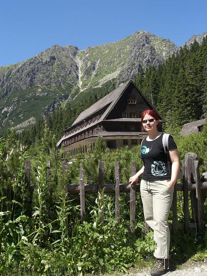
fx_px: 303
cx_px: 104
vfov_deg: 49.0
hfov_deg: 37.7
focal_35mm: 38
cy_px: 138
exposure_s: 1/400
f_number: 4.4
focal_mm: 6.3
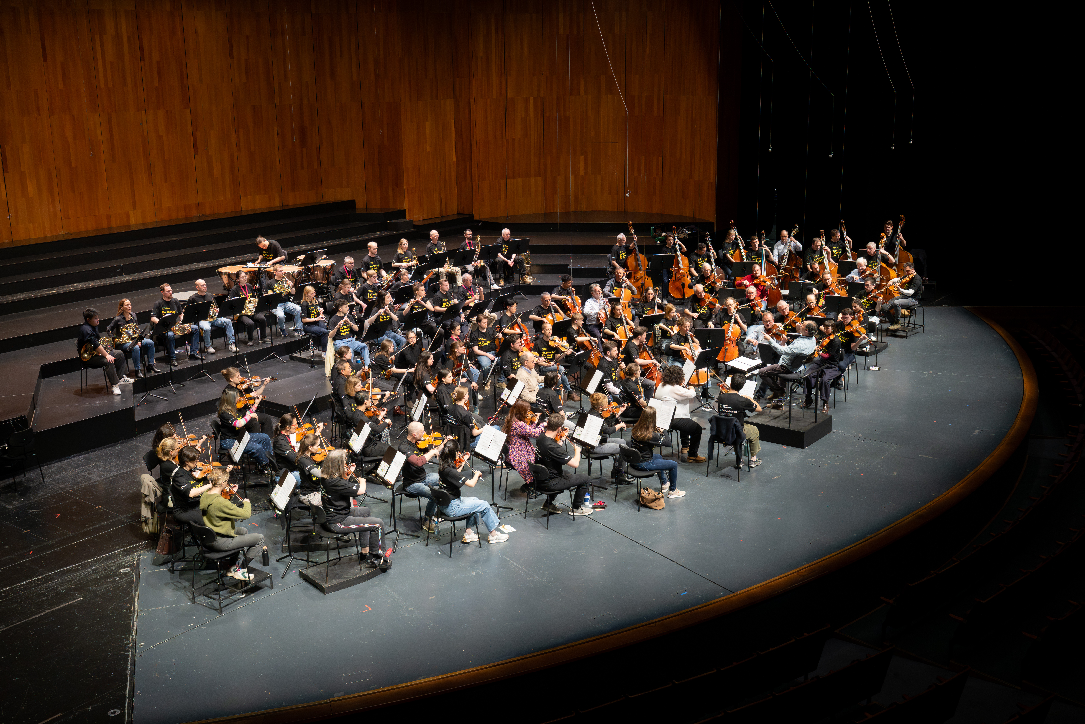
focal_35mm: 38
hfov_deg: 50.7
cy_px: 362
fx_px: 1145
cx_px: 542
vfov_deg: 35.1
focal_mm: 38
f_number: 6.3
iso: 3200
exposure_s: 1/80
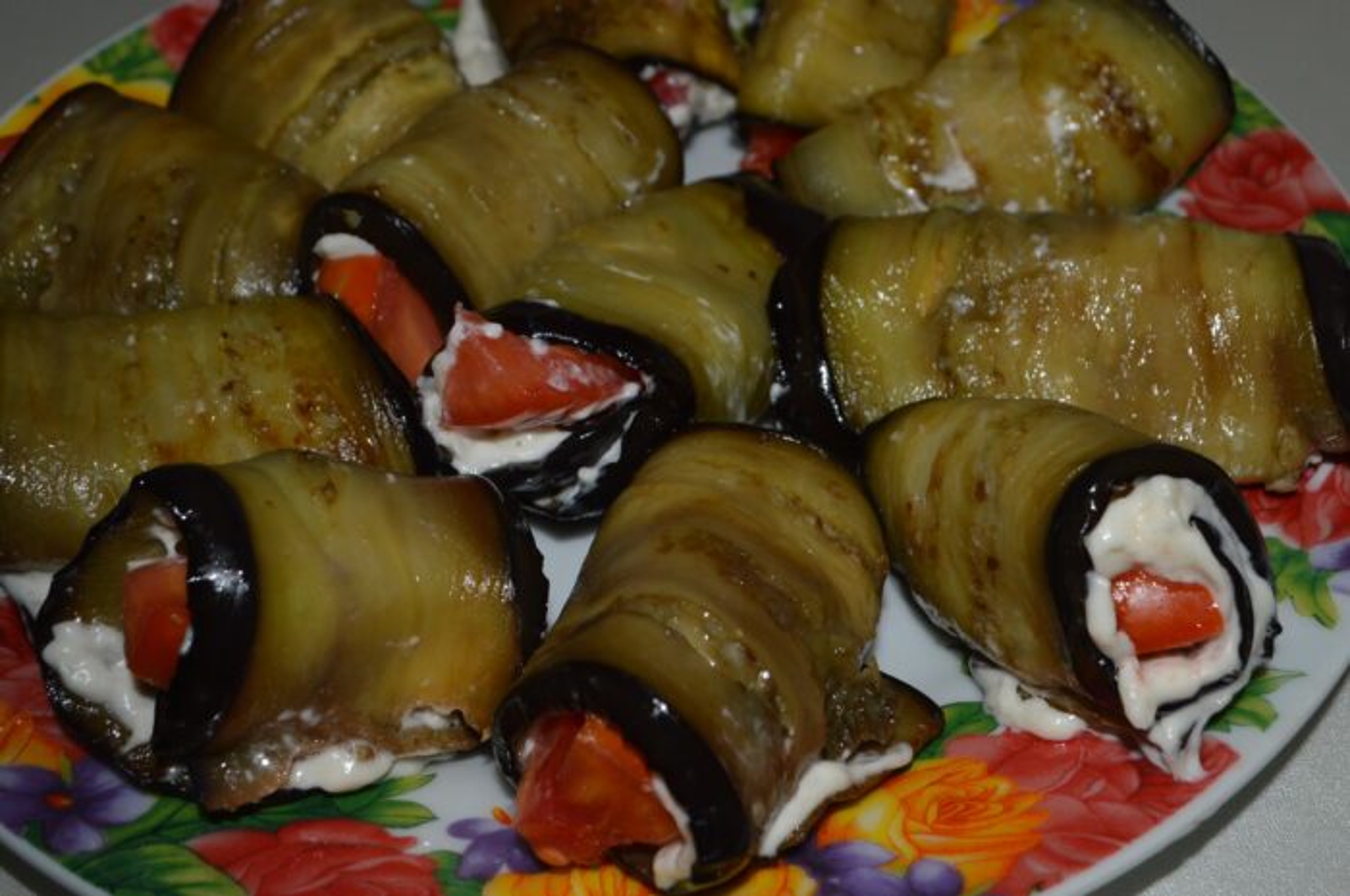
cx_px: 675
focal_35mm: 48
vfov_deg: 28.0
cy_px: 448
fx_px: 1798
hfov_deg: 41.2
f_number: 8
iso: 100
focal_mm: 32
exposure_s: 1/60
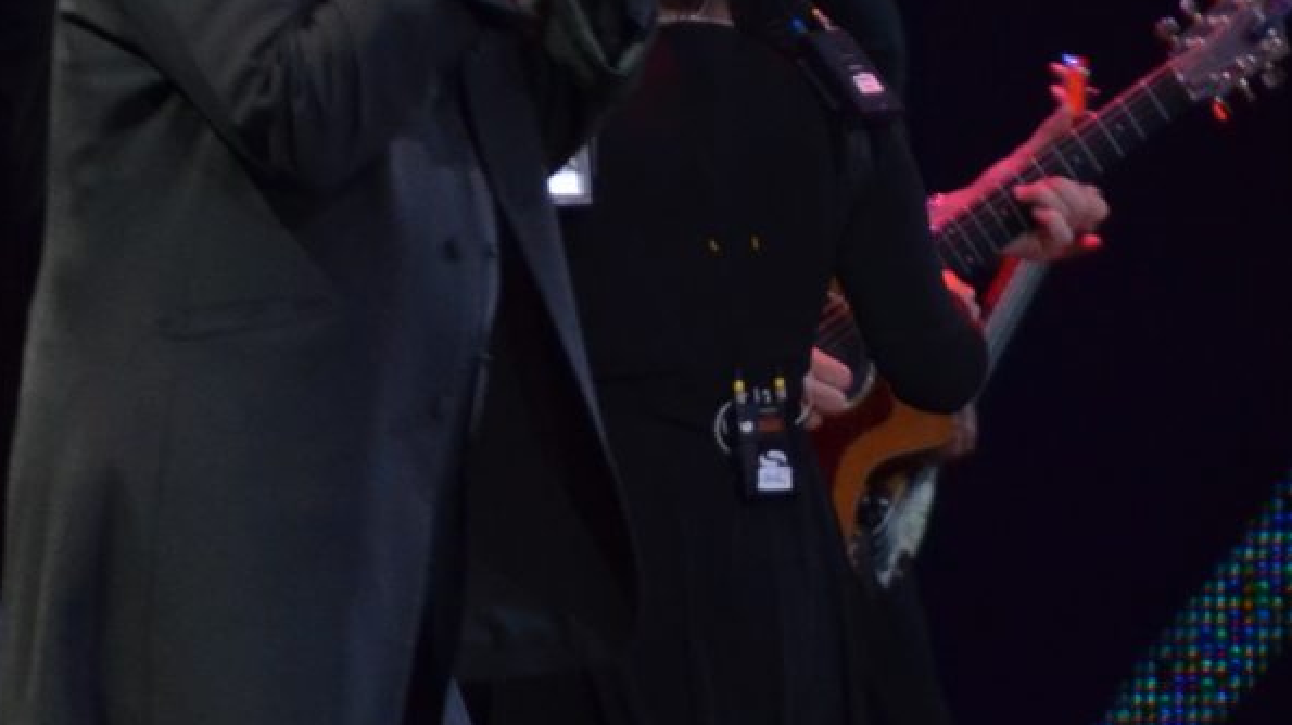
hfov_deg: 2.0
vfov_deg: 1.1
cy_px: 306
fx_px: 36981
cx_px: 89
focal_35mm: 1080
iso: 1000
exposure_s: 1/125
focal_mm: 200
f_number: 5.6
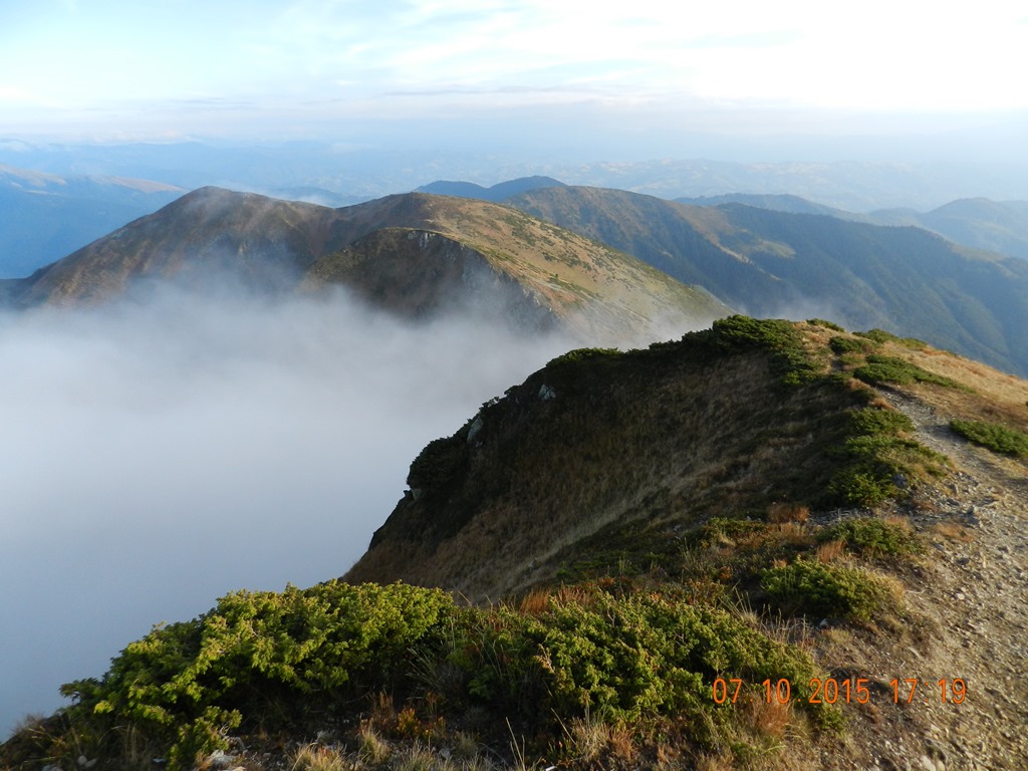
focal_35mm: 23
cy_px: 386
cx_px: 514
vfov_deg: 58.9
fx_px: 683
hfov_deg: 73.9
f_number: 3.4
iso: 160
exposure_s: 1/500
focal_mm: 4
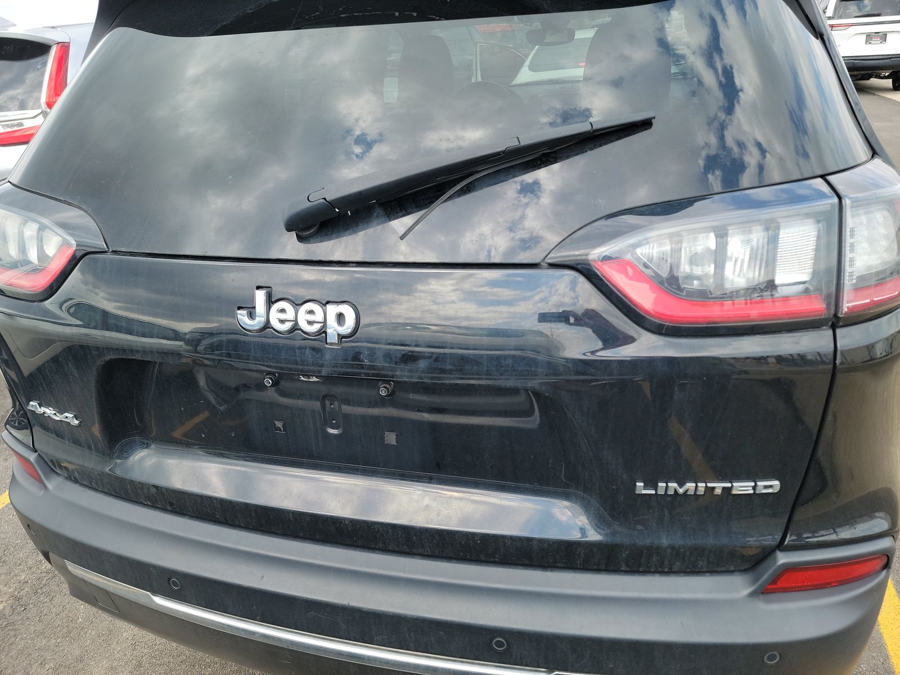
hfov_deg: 71.6
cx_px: 450
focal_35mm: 24
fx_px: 624
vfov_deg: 56.8
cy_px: 338
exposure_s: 1/234
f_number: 1.8
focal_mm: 6.7
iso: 50
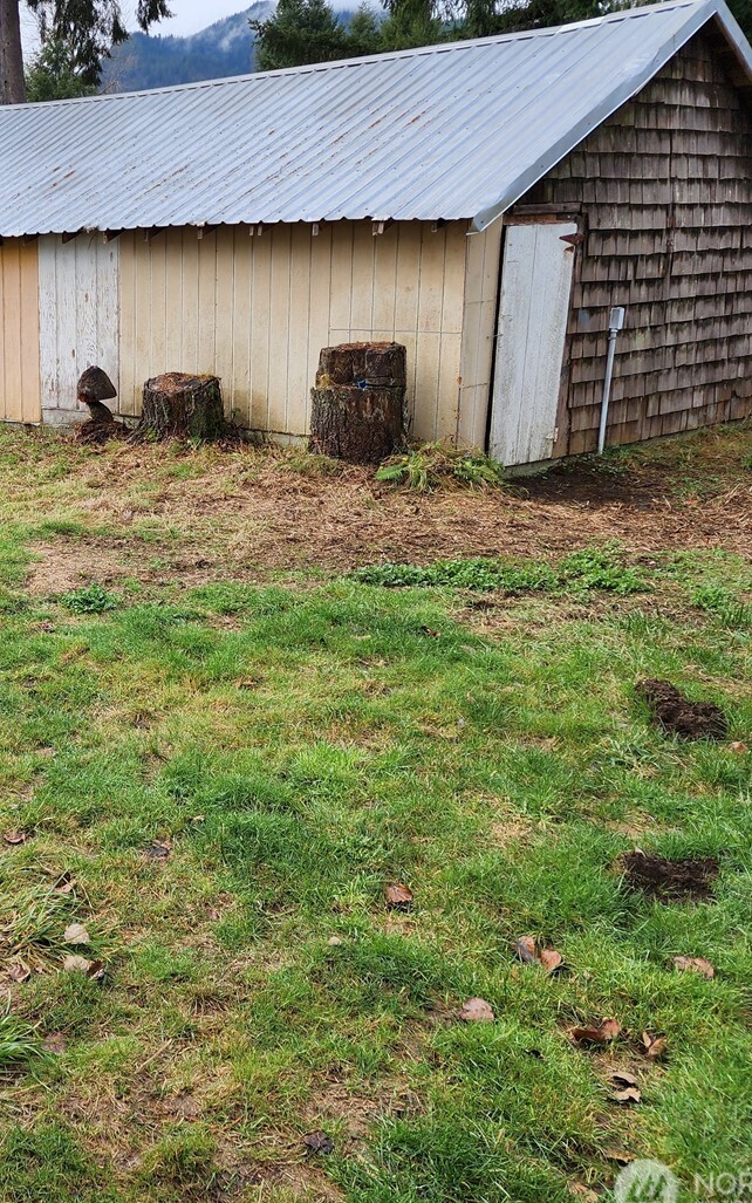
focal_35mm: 38
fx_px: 1246
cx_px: -19
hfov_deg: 30.9
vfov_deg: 51.4
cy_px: 535
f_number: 1.8
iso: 12
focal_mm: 6.4
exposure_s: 1/251
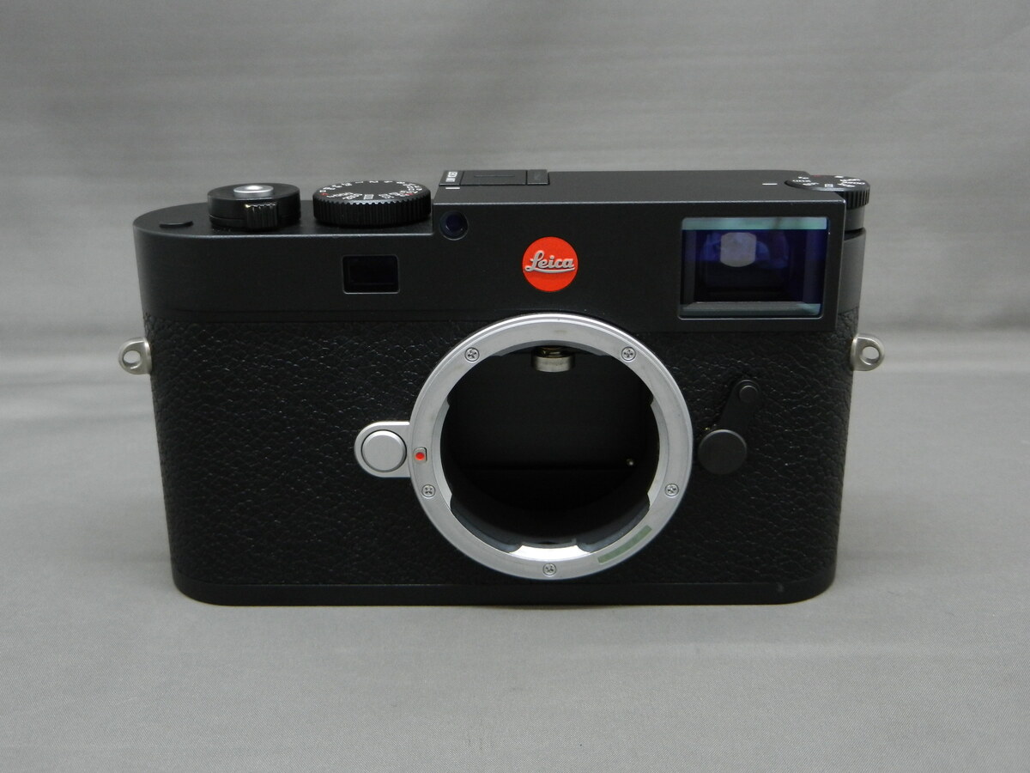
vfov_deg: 37.7
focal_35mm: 38
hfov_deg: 49.0
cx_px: 515
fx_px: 1131
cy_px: 386
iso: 400
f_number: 4
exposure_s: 1/25
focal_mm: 6.9
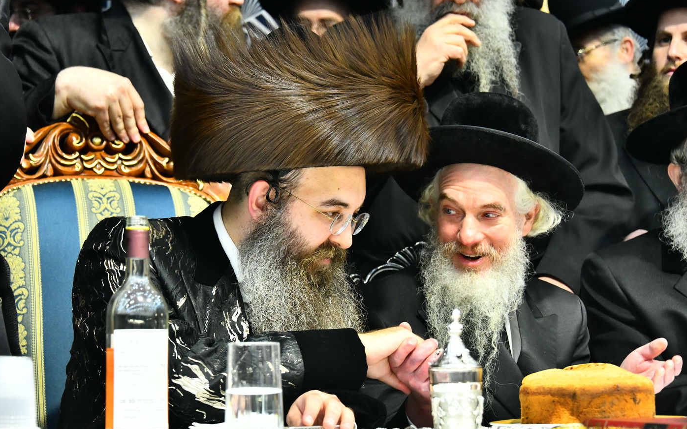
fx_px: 1722
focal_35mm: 92
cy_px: 212
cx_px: 343
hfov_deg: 22.6
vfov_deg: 14.2
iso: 2500
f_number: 5.6
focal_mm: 90
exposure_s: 1/125
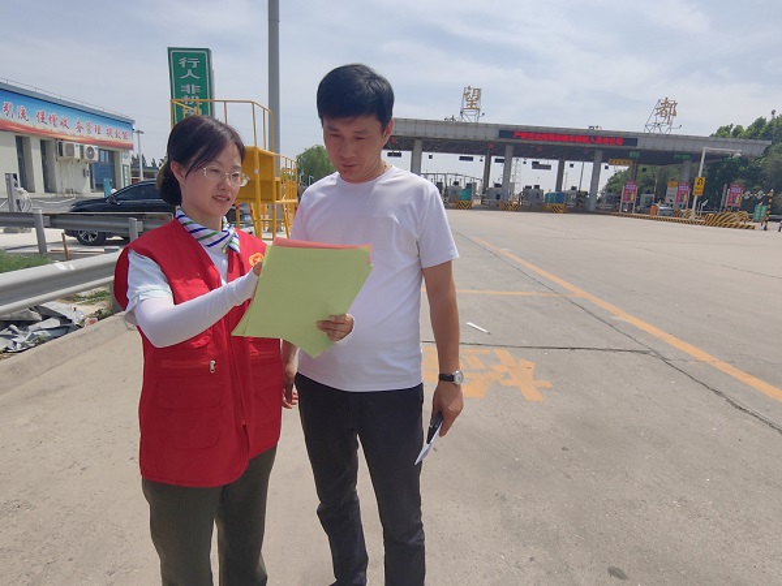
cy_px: 293
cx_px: 391
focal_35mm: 20
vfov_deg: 66.0
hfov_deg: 81.7
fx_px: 452
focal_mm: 1.95
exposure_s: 1/1650
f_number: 2.2
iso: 50
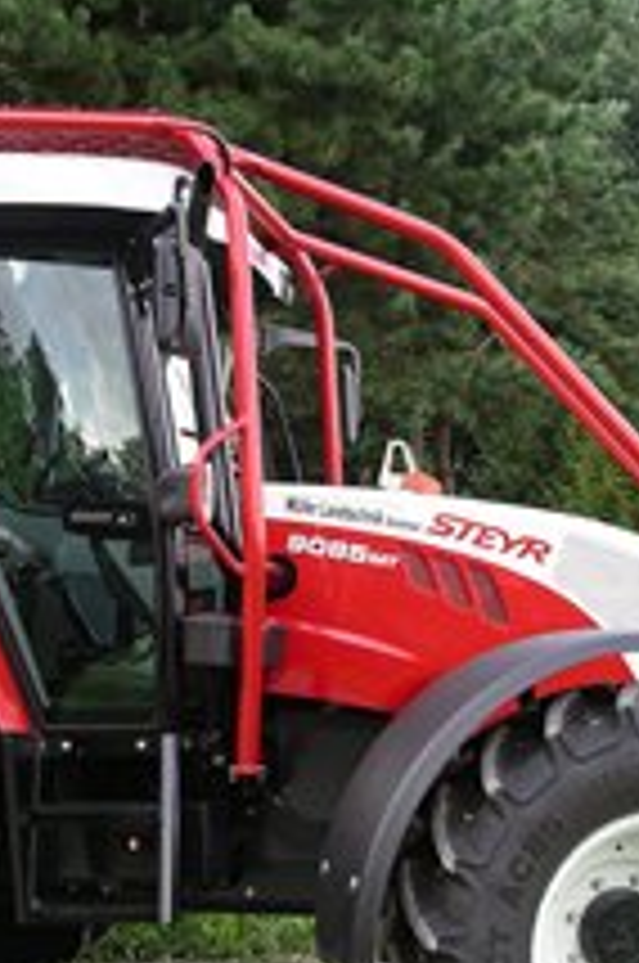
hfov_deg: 20.3
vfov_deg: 30.4
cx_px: 130
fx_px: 1763
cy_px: 605
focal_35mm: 66
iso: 64
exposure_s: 1/160
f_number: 2.8
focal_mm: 7.8
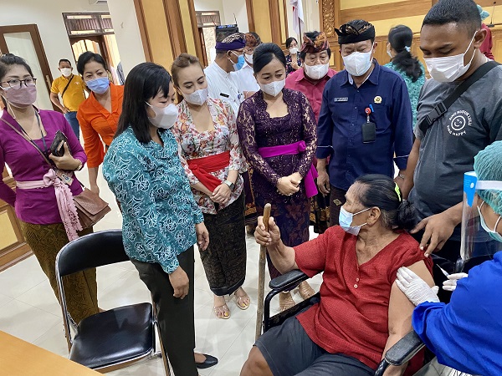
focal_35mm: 26
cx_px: 251
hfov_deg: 67.3
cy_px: 188
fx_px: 377
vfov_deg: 53.1
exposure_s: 1/60
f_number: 1.8
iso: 320
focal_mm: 4.25
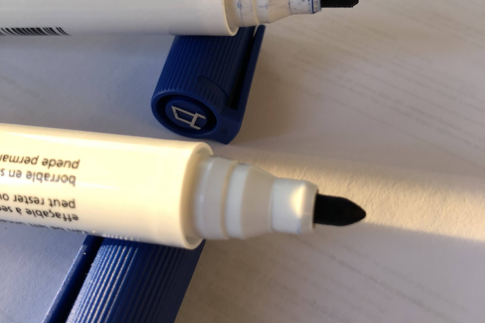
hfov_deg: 49.6
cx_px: 243
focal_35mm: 39
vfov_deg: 34.2
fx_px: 525
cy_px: 170
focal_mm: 3.99
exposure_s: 1/15
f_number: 1.8
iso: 50
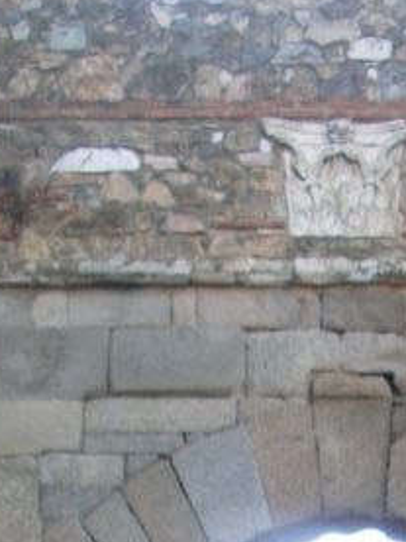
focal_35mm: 130
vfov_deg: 14.1
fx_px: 2033
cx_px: 441
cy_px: 840
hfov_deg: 11.3
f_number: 2.6
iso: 50
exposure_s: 1/80
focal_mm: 5.8
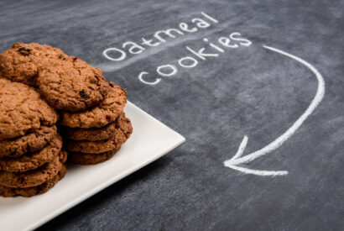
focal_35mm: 42
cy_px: 116
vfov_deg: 32.0
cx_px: 172
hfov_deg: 46.3
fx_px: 402
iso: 200
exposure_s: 1/160
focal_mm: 42
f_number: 7.1
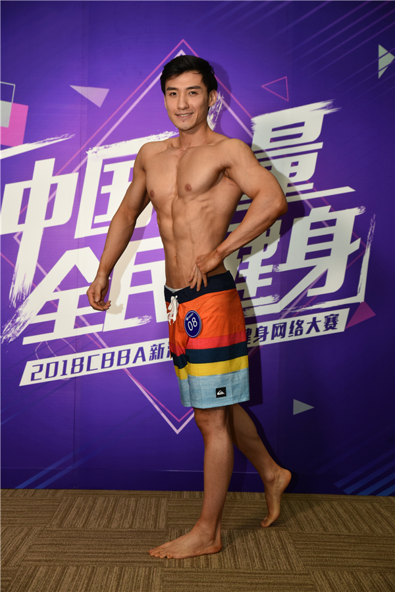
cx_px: 198
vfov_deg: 38.2
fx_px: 854
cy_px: 296
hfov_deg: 26.0
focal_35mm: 52
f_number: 4
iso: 800
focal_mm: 52
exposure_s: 1/200
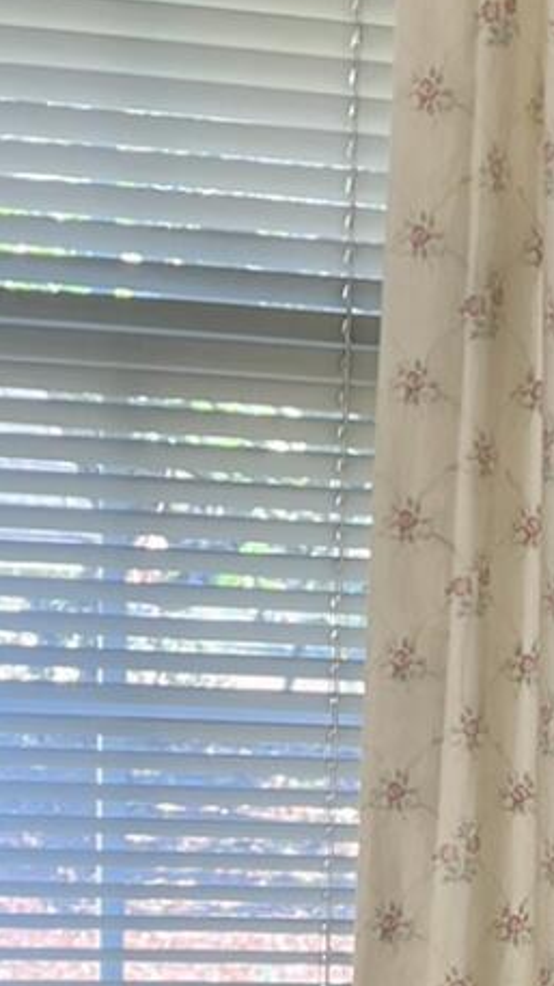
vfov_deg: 16.4
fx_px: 3239
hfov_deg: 9.7
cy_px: 1269
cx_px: 612
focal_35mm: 124
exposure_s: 1/120
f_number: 1.5
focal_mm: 5.7
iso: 80
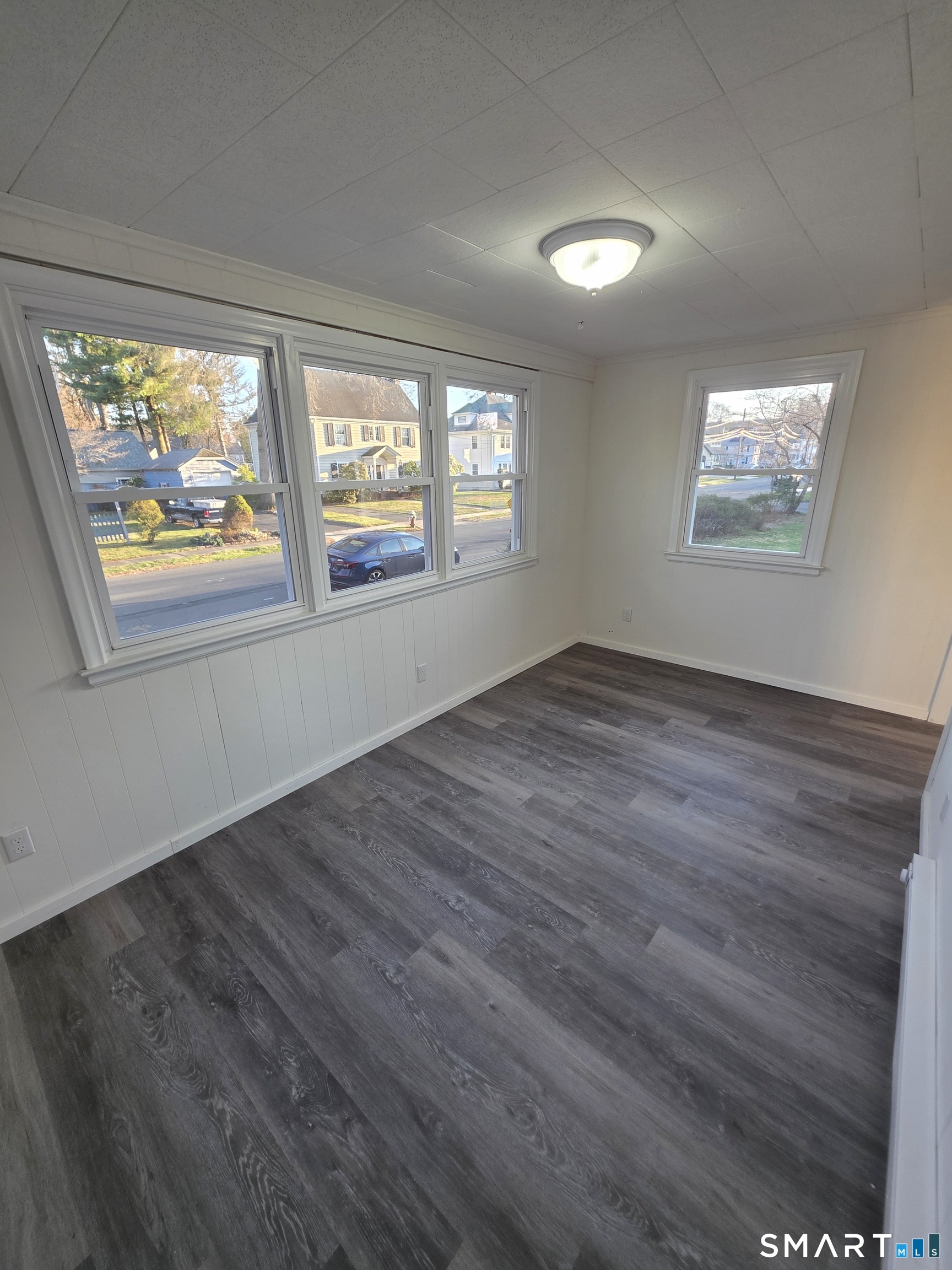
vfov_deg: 106.2
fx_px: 477
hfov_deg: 89.9
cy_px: 635
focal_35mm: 13
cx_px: 476
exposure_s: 1/120
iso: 125
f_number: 1.9
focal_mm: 2.2
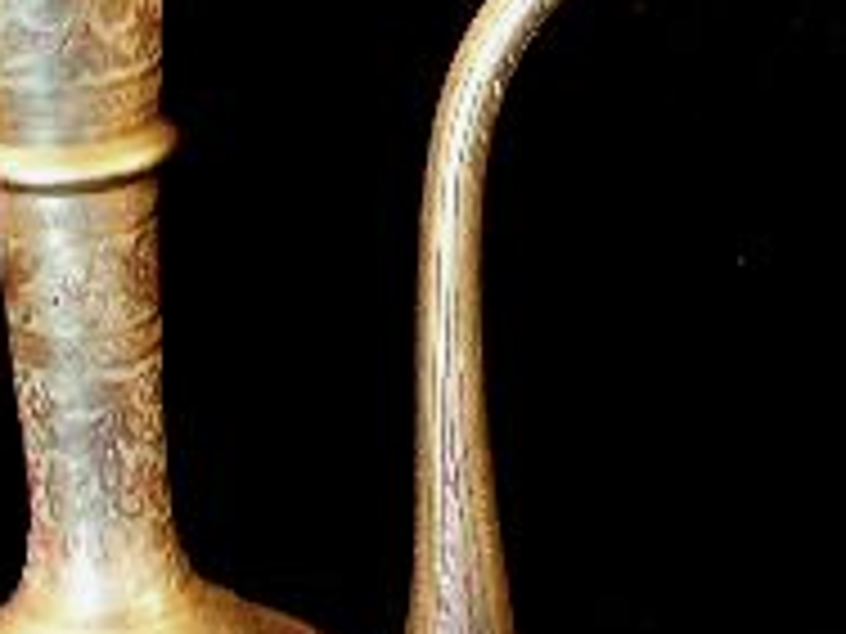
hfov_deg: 15.5
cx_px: 666
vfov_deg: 11.8
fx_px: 3079
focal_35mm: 126
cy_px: 306
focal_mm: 6.1
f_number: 2.8
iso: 200
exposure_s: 1/8
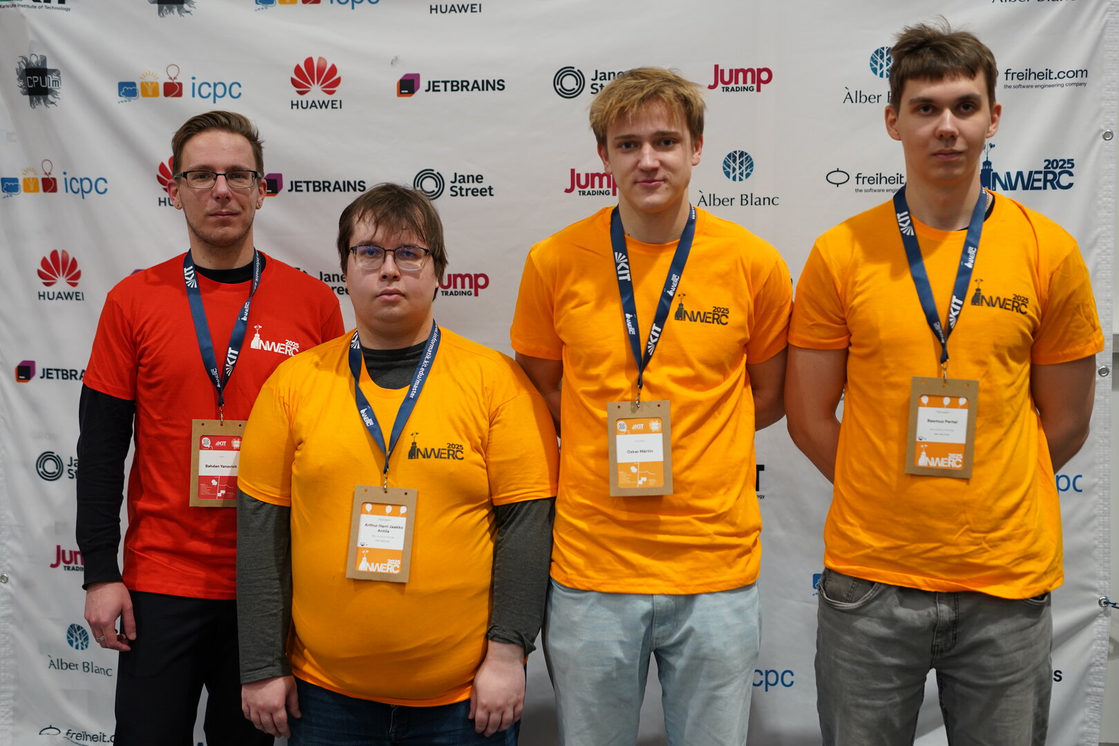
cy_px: 373
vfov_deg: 27.0
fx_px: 1554
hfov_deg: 39.6
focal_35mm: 50
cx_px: 560
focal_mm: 50
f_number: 2
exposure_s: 1/125
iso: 640
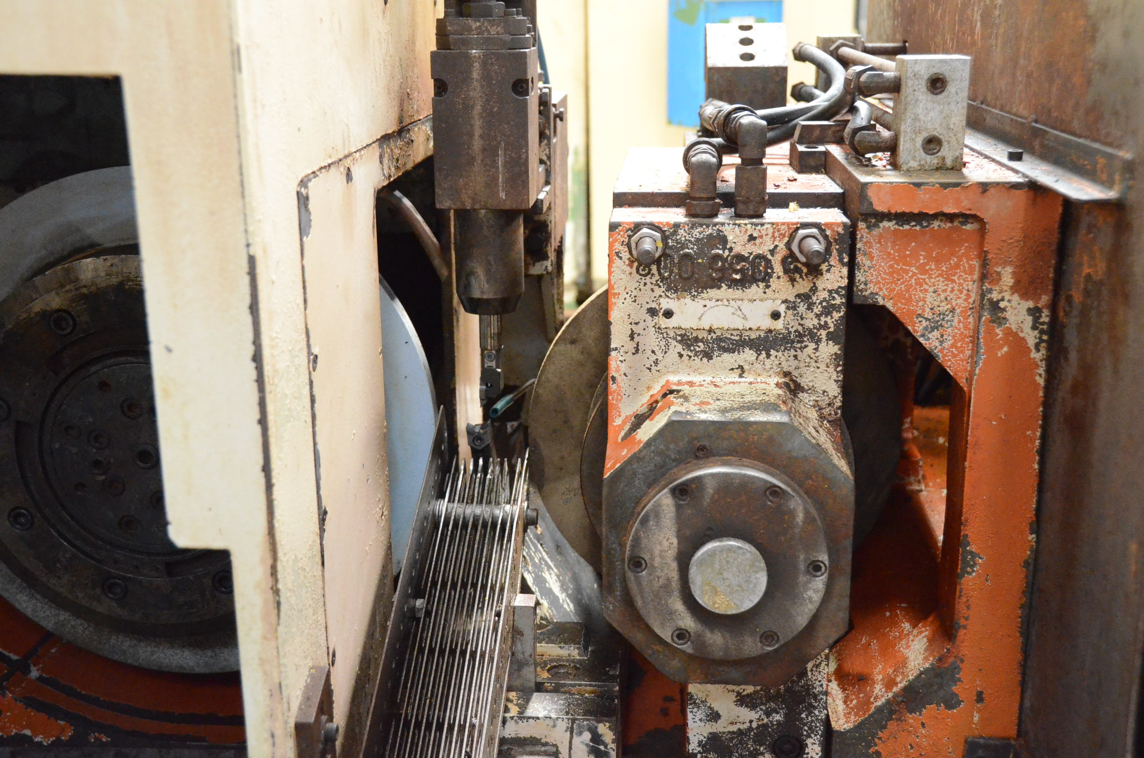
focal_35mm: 42
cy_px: 379
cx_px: 572
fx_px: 1332
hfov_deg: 46.5
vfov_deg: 31.8
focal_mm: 28
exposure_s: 1/100
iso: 6400
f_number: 5
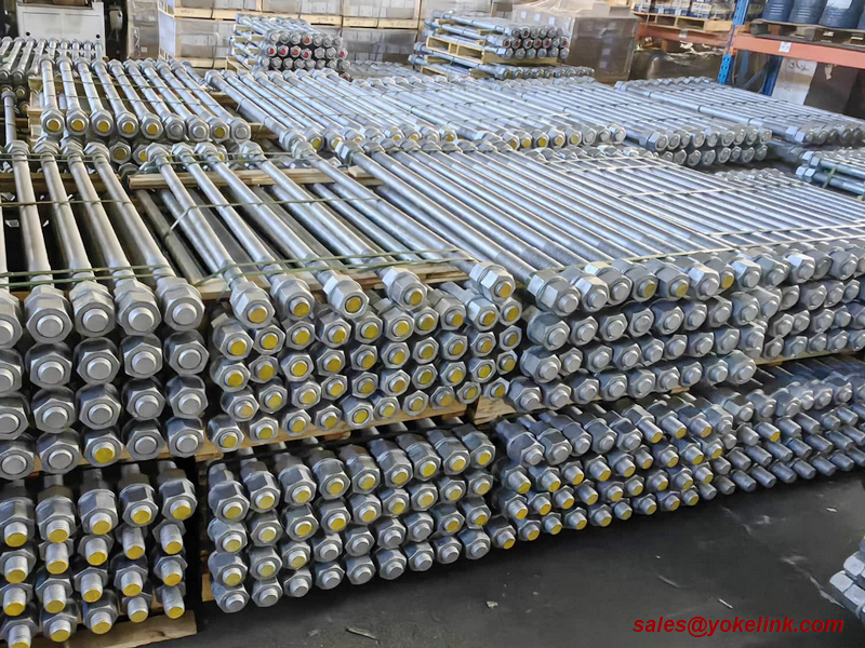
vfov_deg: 58.9
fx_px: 575
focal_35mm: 23
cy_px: 324
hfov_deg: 73.9
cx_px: 432
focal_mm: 1.76
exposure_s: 1/50
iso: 400
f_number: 2.2
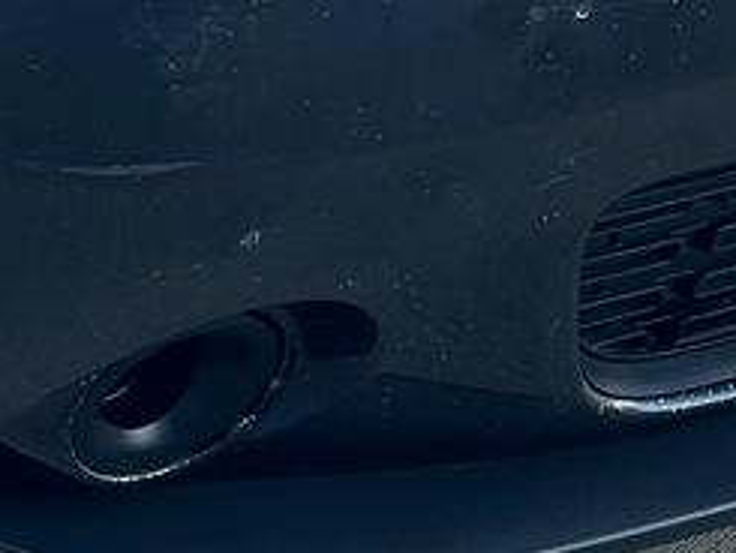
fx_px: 3616
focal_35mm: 170
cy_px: -409
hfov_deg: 11.4
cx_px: -147
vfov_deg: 8.4
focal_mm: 5.7
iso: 50
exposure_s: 1/539
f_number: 1.5
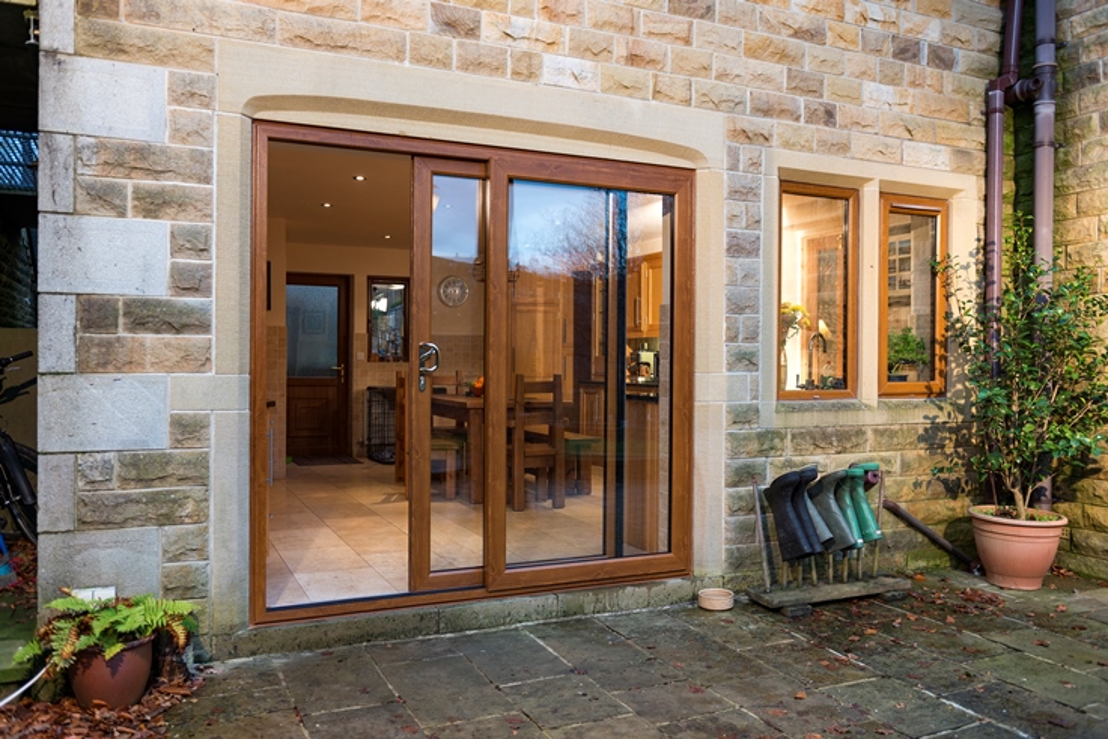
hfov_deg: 63.6
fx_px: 893
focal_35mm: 29
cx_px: 554
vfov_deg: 45.0
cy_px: 370
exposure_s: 1/60
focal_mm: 29
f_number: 3.5
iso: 400
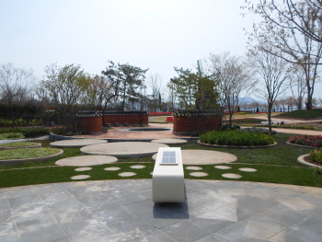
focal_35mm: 25
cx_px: 161
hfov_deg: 69.4
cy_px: 121
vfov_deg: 54.9
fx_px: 233
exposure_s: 1/180
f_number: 9.2
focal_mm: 4.5
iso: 80
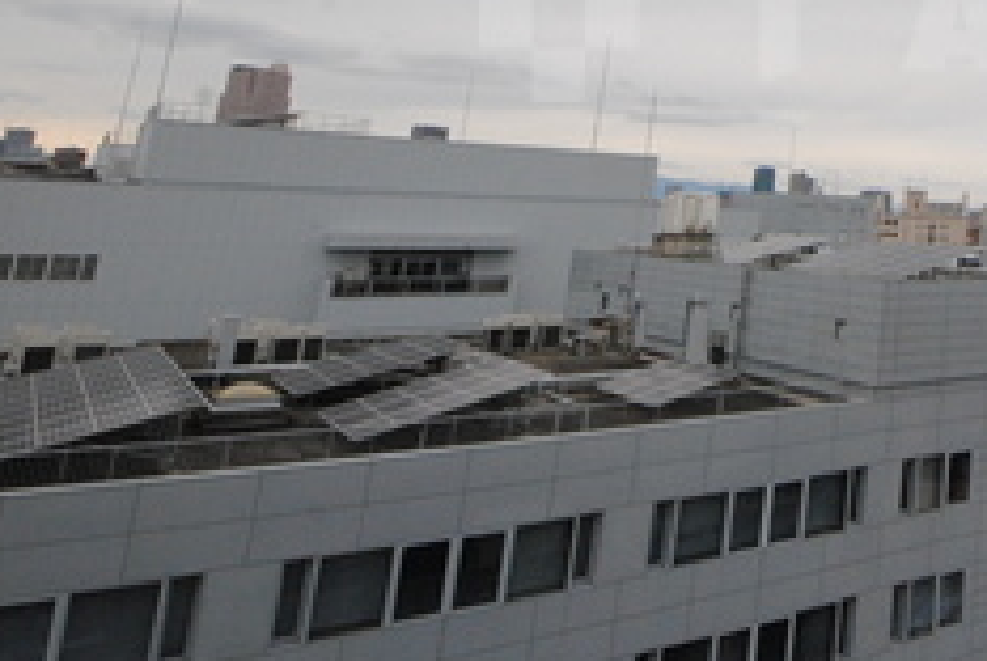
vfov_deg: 36.6
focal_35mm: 33
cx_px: 1114
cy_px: 21
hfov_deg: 42.9
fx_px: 906
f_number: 11
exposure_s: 1/500
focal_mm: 8
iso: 800
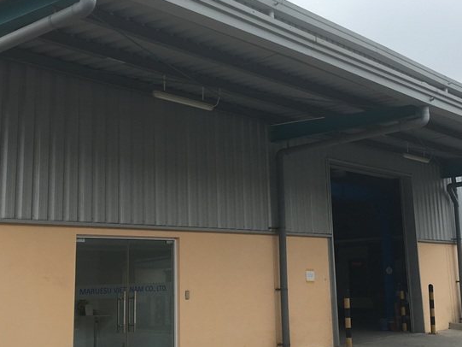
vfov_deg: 27.0
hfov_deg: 35.4
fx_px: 721
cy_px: 133
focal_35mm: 54
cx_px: 278
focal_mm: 4.15
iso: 25
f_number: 2.2
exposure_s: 1/836
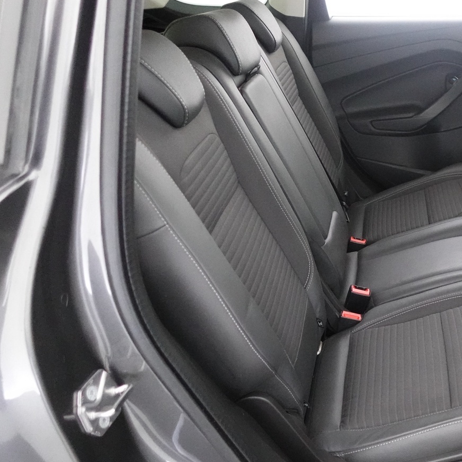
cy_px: 255
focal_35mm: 38
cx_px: 404
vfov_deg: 43.8
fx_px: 574
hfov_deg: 40.9
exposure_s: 1/60
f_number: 1.8
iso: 5000
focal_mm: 9.4
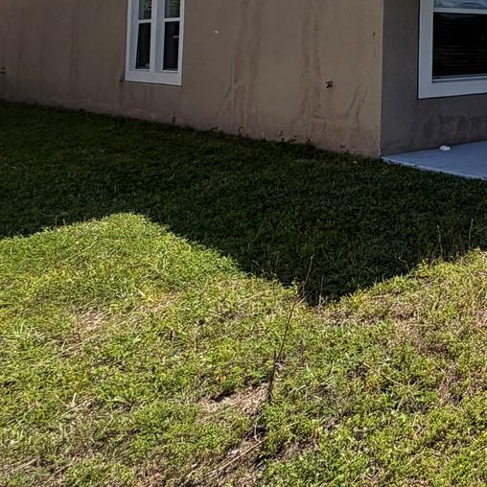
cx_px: 729
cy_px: 15
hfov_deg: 28.3
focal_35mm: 39
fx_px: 621
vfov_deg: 38.6
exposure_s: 1/779
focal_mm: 2.22
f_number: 2.2
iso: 20
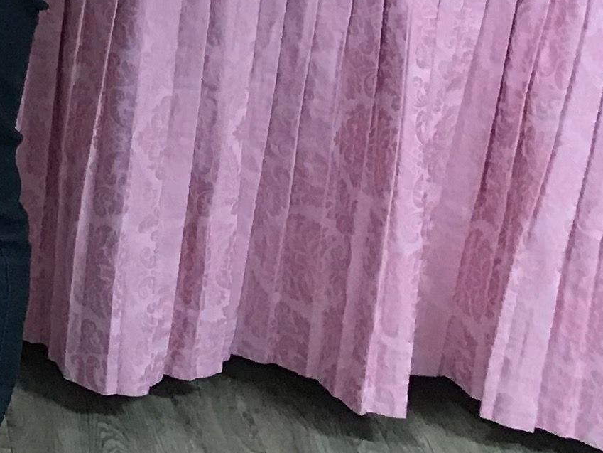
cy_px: -367
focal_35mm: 133
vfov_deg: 10.5
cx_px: -608
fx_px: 2317
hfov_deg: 12.9
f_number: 1.8
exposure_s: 1/20
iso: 40
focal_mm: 3.99
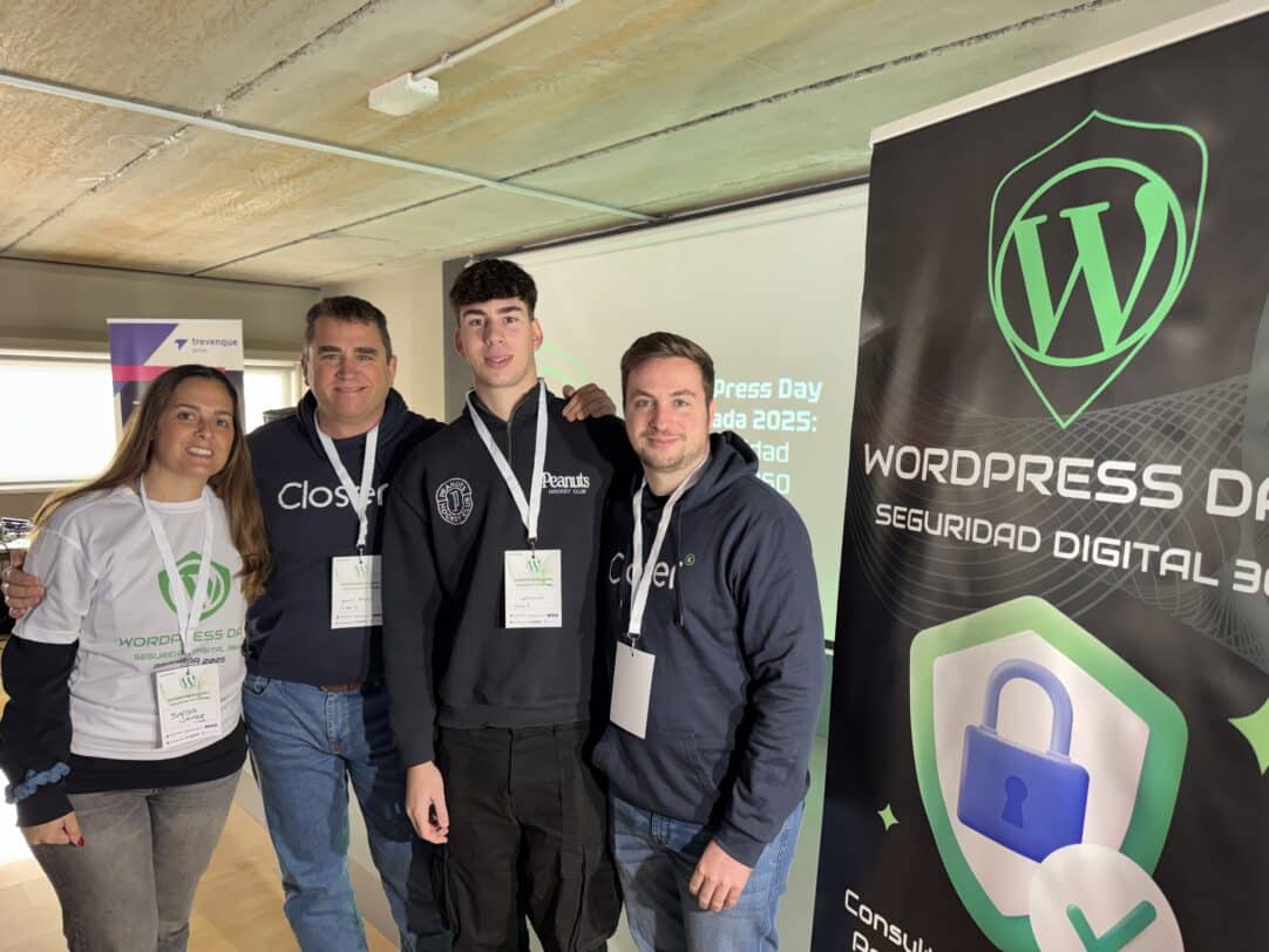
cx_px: 634
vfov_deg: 56.8
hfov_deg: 71.6
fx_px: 880
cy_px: 476
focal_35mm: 24
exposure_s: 1/100
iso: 200
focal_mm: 6.76
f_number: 1.78
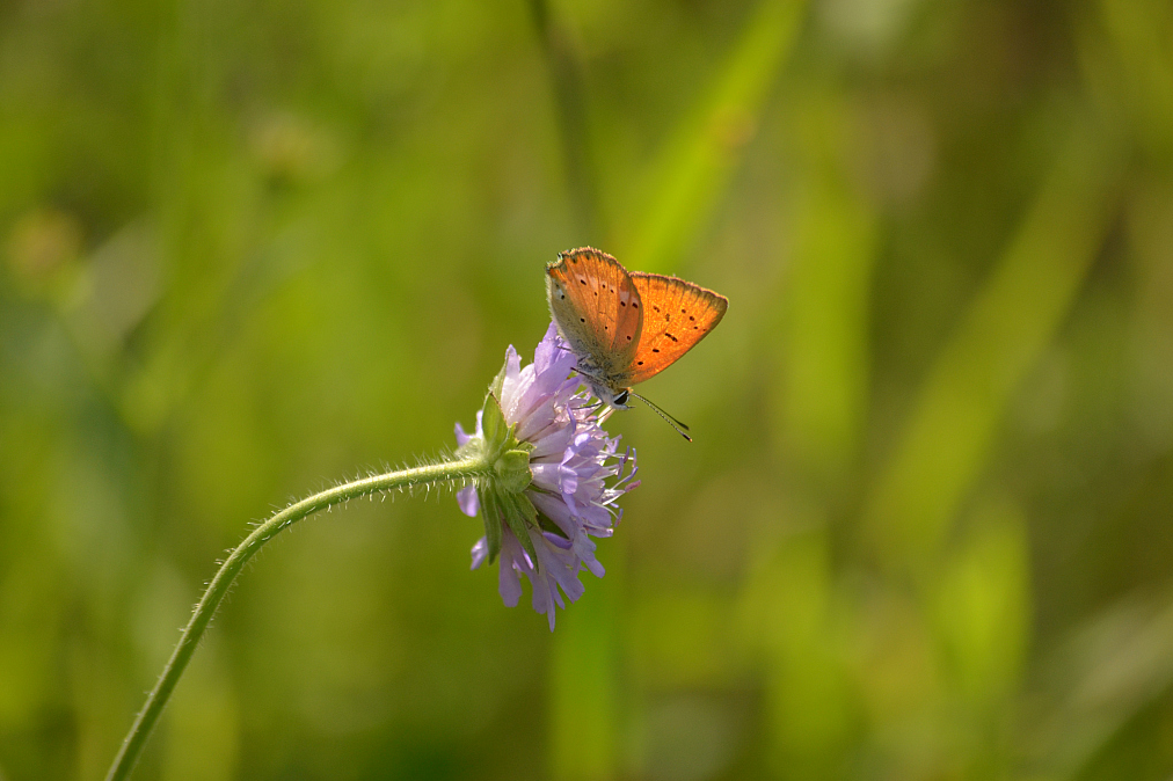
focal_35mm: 303
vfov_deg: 4.5
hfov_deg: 6.8
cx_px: 591
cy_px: 392
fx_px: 9869
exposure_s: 1/1000
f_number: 5.6
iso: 400
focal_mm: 200
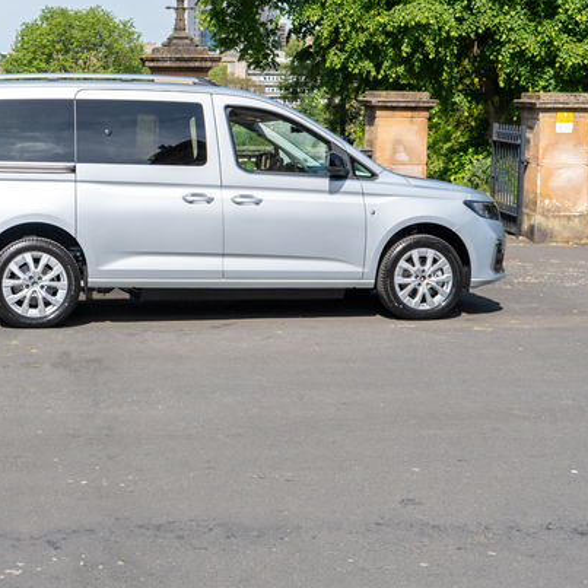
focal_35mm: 61
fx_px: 1172
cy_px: 185
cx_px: 144
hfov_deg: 27.7
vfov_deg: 27.9
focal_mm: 33
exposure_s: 1/640
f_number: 5
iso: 100
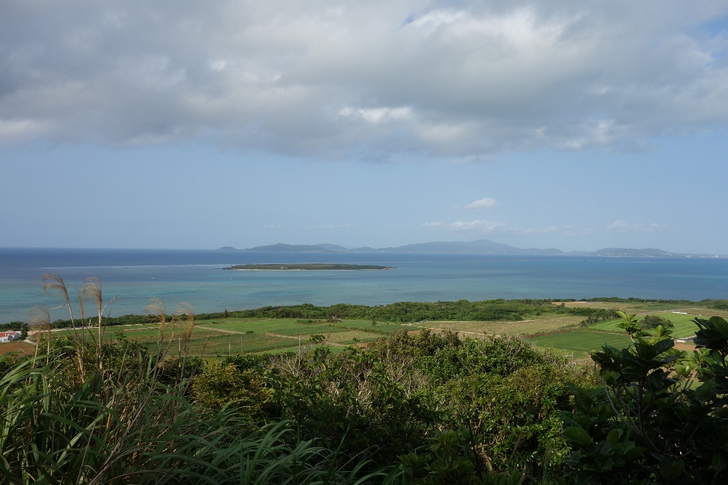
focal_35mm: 28
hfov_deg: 65.5
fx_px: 566
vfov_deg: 46.4
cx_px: 364
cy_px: 242
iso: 125
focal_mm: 10.4
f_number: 5.6
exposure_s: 1/500
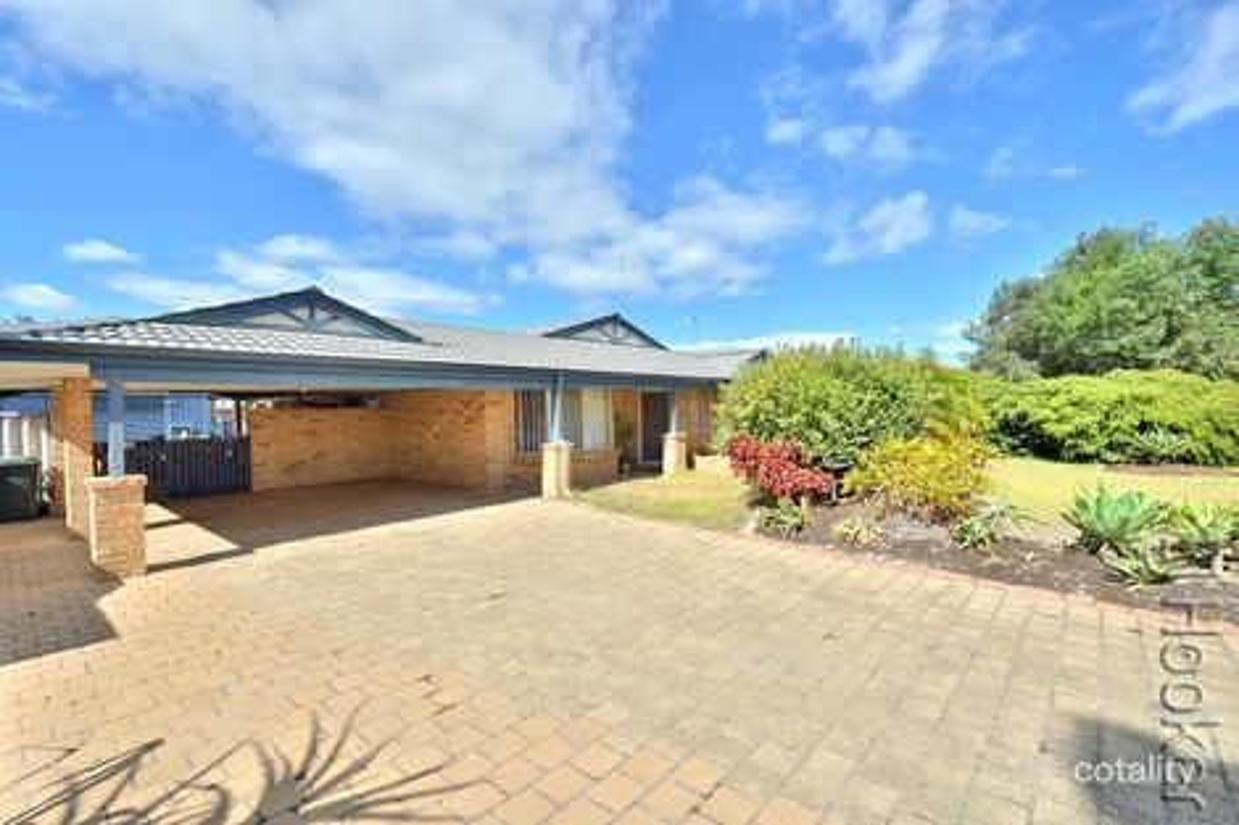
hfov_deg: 104.3
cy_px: 412
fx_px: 482
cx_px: 620
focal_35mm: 14
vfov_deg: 81.2
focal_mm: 14
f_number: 8
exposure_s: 1/500
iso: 100
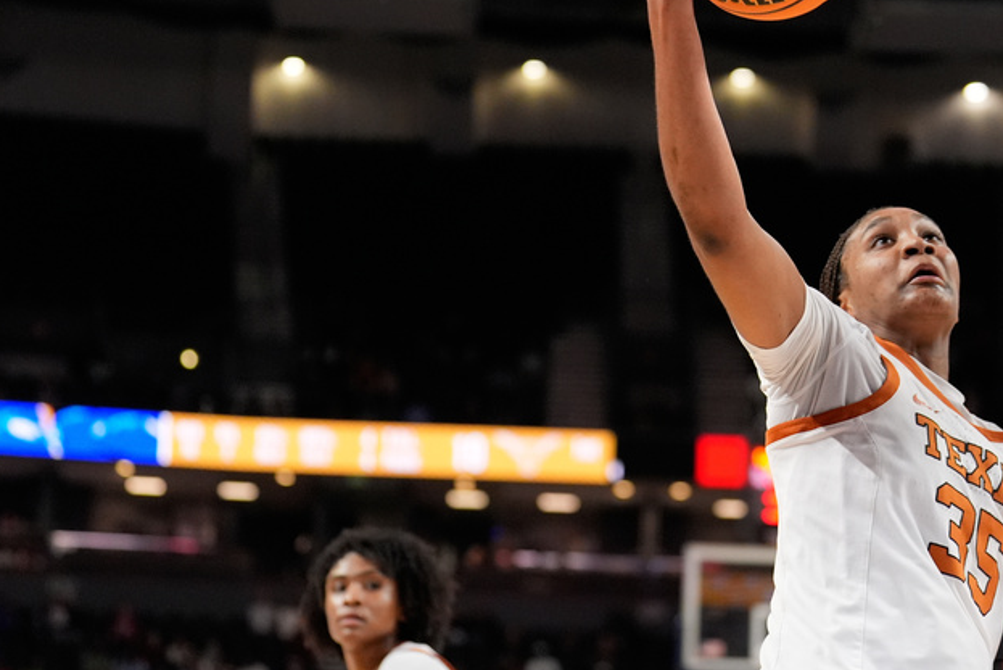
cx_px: 649
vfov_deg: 11.9
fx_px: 3205
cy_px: 345
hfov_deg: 17.7
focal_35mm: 115
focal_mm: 70
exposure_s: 1/2000
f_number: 2.8
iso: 3200
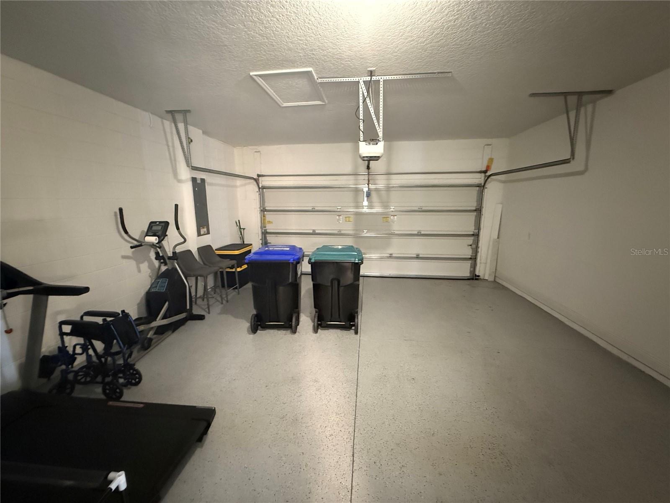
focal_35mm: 14
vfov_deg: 85.7
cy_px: 252
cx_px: 335
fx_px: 271
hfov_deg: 102.1
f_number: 2.2
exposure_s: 1/40
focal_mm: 2.22
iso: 1600
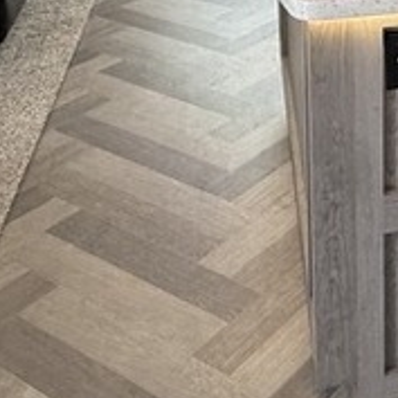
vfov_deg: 21.3
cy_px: -178
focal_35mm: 70
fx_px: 911
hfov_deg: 22.3
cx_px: 504
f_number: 2.2
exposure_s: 1/96
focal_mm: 2.22
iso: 320
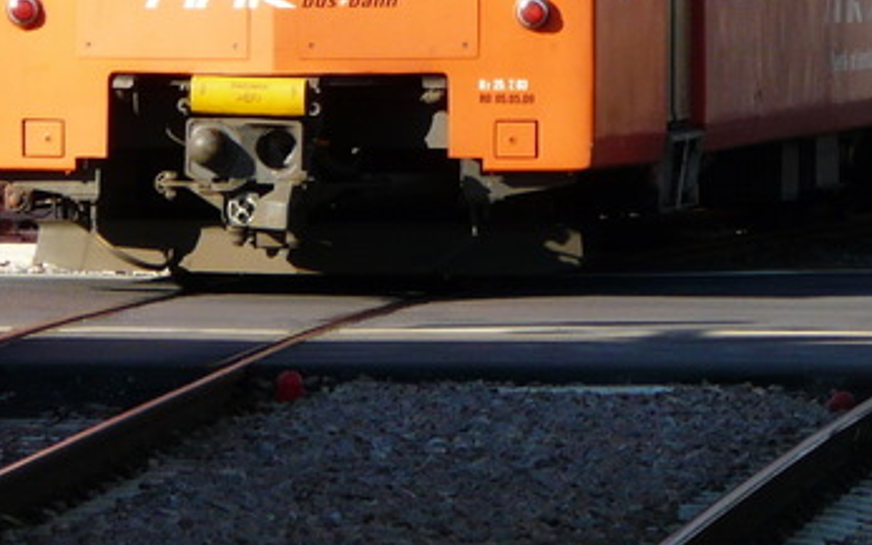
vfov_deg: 1.6
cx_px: 623
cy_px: -342
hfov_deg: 2.5
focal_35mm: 833
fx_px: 19799
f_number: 5.6
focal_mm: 44.9
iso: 100
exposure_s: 1/320
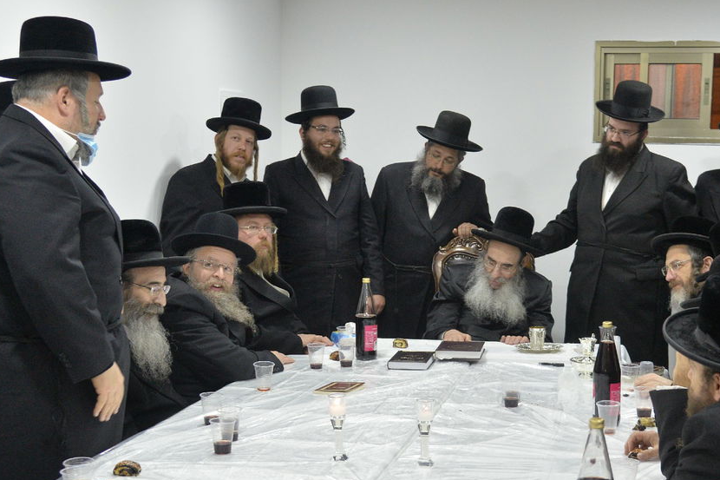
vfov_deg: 25.0
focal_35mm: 54
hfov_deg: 36.6
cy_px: 306
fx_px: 1080
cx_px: 471
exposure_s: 1/100
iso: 2000
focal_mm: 32
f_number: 4
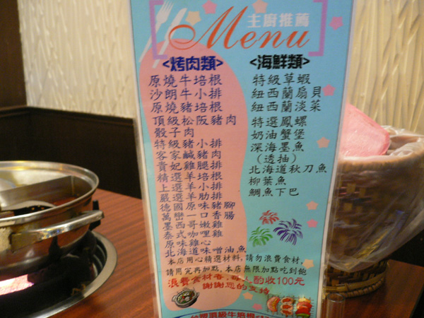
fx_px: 429
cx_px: 212
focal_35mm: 35
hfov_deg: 52.6
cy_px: 159
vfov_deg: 40.7
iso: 200
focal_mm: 5.8
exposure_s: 1/10
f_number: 2.8
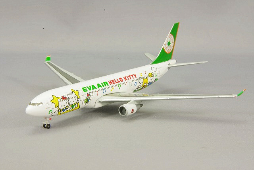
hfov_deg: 18.3
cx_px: 127
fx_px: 790
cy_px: 85
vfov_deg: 12.2
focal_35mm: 112
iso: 400
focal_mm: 75
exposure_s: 1/1.25
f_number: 32
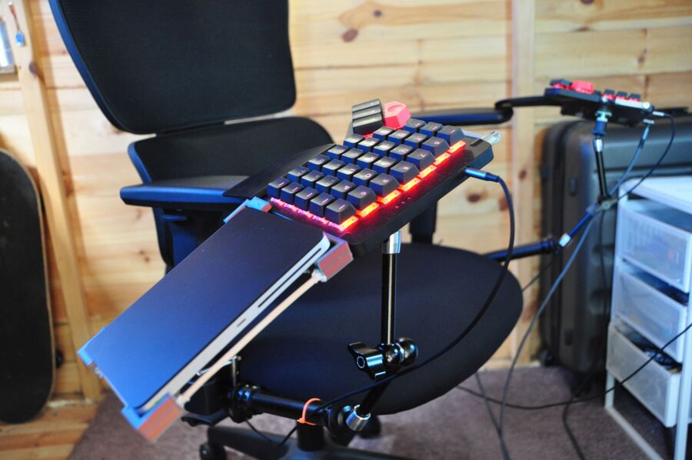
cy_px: 230
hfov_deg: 57.3
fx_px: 634
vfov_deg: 39.9
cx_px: 346
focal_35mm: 33
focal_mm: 22
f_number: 3.8
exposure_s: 1/8
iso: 1250
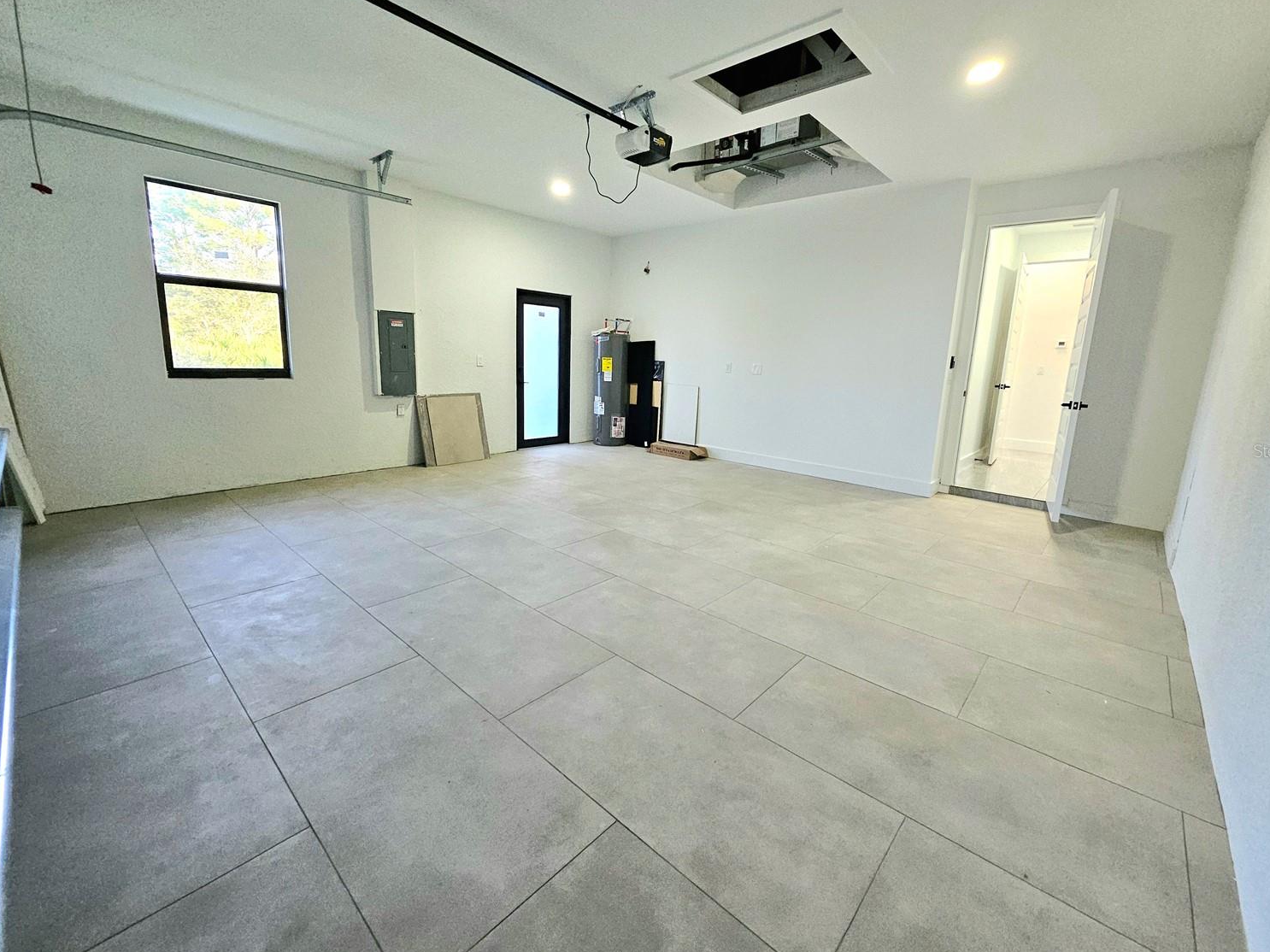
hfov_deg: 102.1
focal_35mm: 14
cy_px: 450
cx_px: 650
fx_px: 514
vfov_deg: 85.6
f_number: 2.2
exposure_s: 1/60.2
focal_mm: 1.74
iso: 250
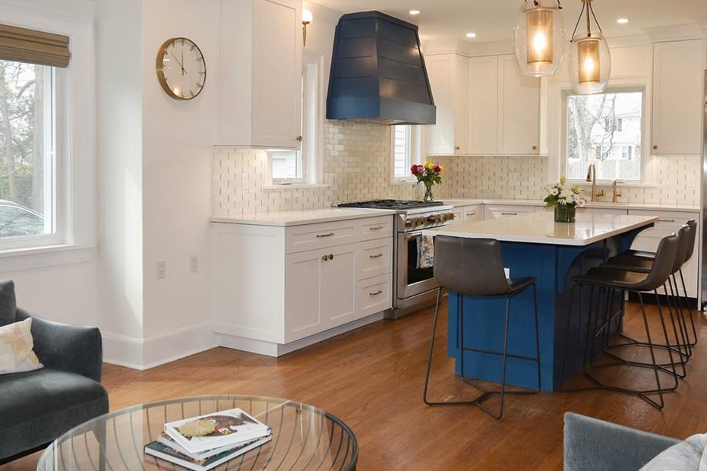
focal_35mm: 33
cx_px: 336
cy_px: 193
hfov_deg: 57.2
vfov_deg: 39.8
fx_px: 648
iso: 200
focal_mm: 10
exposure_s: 1/100
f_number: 5
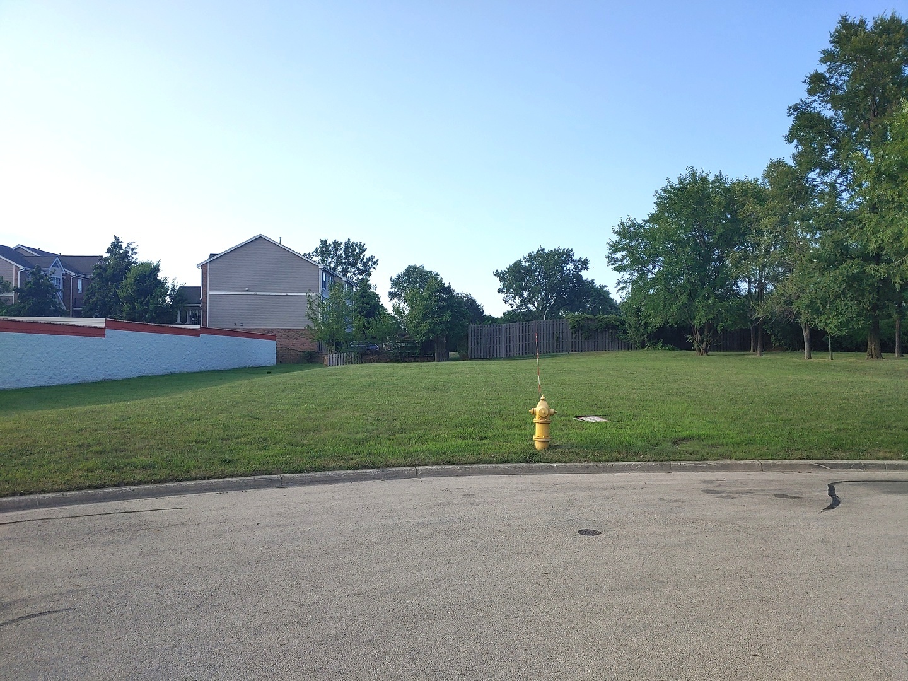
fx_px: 656
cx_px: 454
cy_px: 340
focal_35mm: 25
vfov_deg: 54.9
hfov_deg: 69.4
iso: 50
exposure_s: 1/1667
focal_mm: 4.23
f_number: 1.5
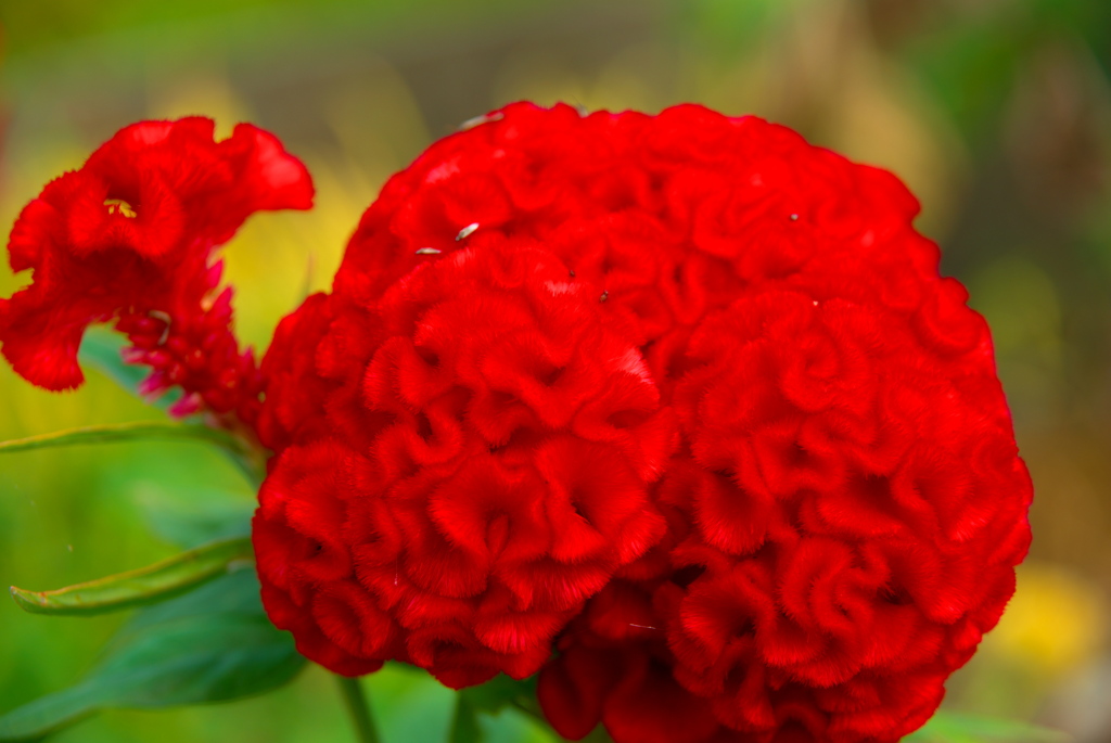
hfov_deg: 21.9
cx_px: 556
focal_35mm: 93
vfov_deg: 14.7
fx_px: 2873
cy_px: 372
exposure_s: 1/200
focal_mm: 62
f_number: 4.5
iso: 100
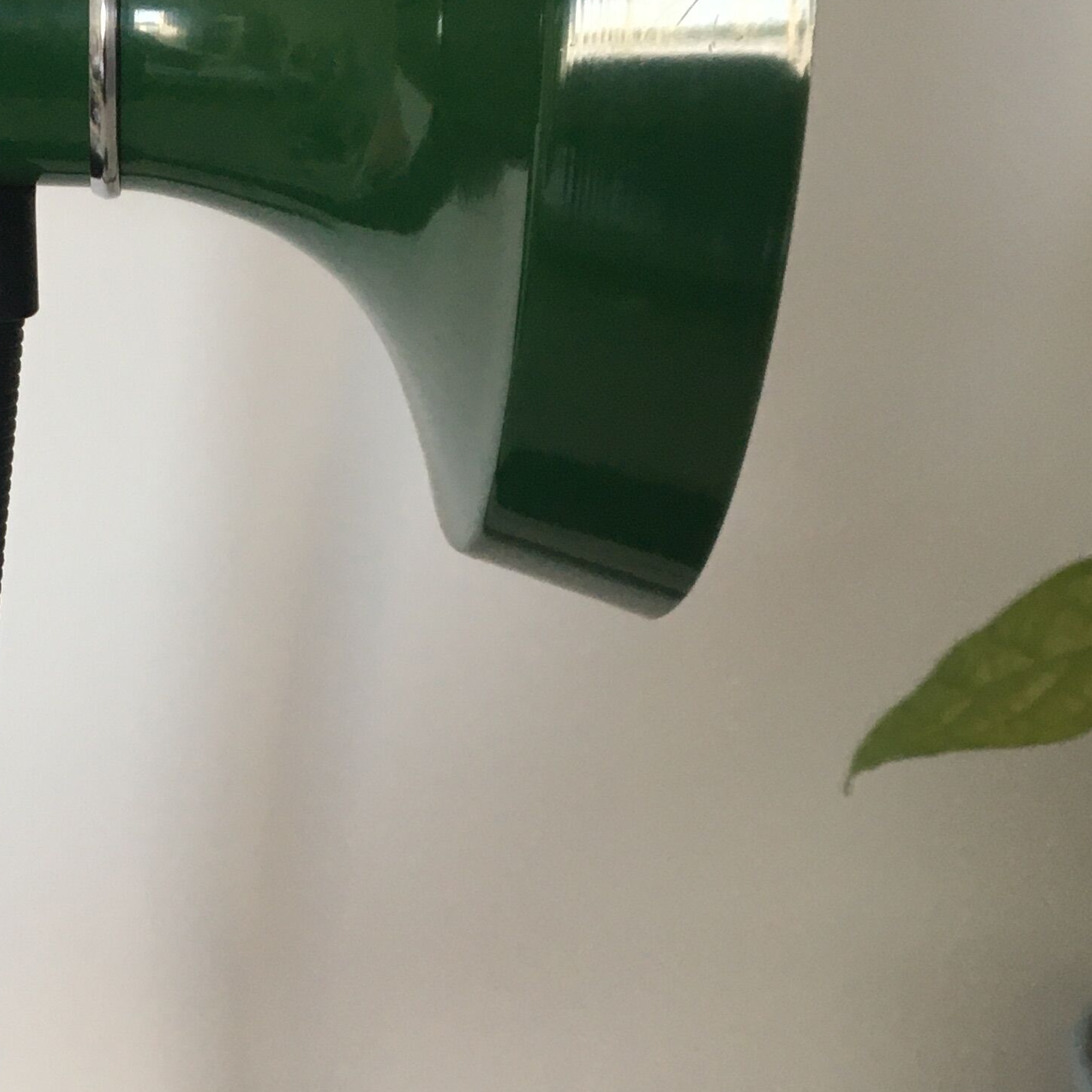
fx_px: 2534
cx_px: 212
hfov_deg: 23.9
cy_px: 772
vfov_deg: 24.1
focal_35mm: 71
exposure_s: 1/33
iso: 40
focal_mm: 4.15
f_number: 2.2
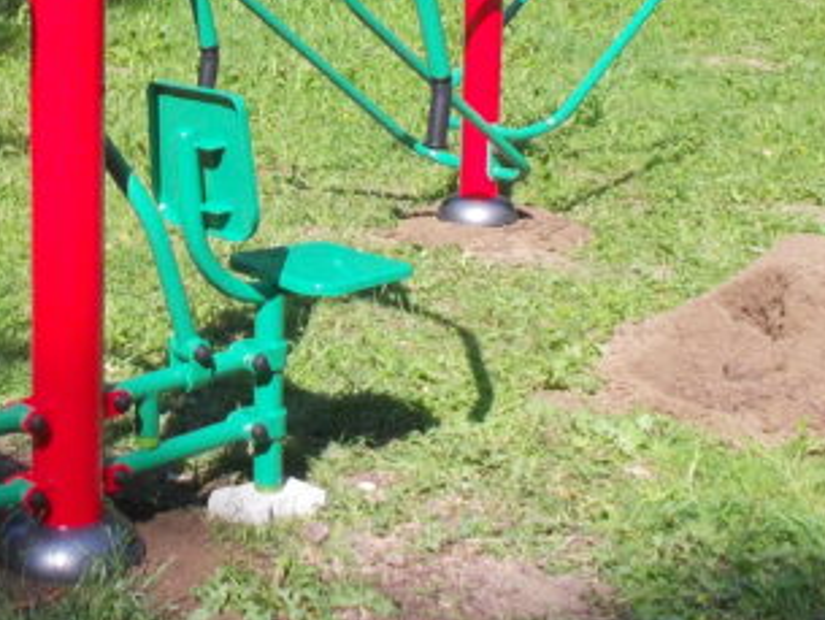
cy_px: 24
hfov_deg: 25.8
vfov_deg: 19.7
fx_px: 1740
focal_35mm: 73
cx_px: 70
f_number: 3.3
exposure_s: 1/320
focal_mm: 4.1
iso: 80
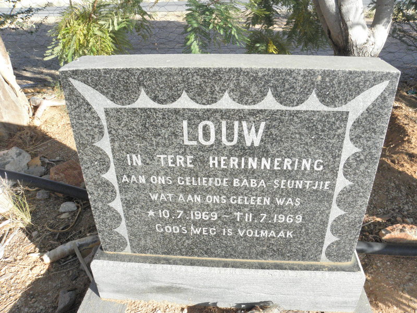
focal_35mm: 26
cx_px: 208
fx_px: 313
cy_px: 156
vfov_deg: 53.1
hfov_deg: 67.3
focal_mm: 4.6
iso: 200
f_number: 6.3
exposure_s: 1/250
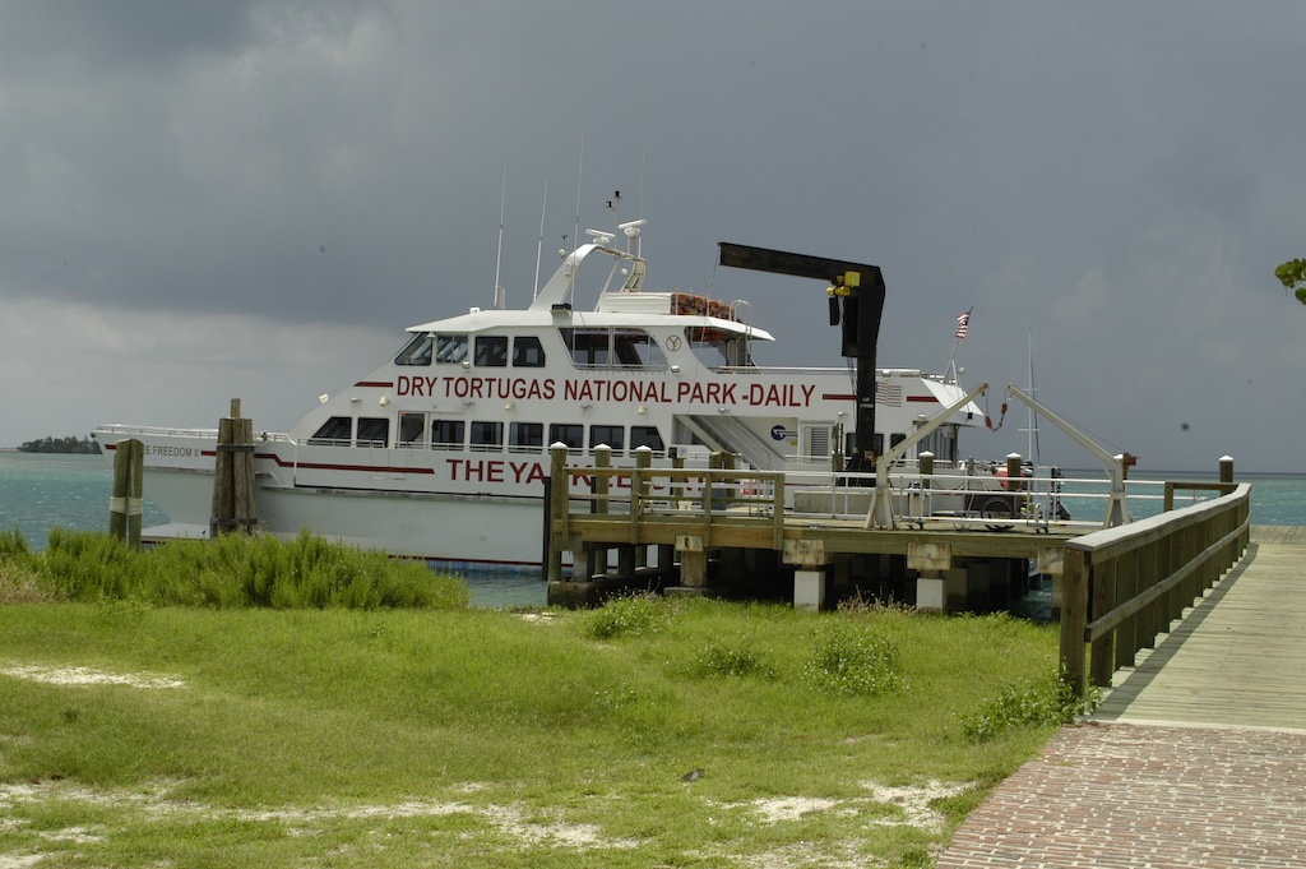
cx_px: 653
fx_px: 1740
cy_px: 434
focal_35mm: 48
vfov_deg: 28.0
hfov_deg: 41.1
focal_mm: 32
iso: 200
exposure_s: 1/320
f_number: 9
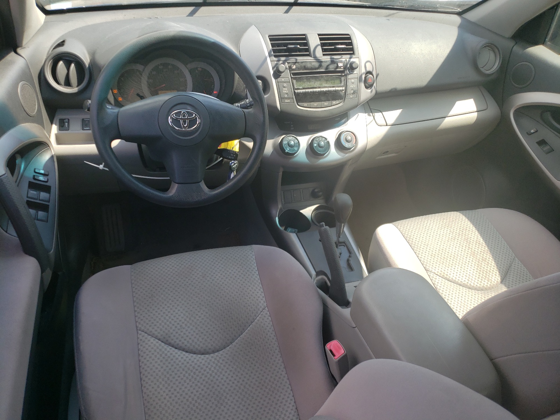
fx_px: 421
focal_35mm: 26
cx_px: 280
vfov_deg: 53.1
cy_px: 210
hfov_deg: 67.3
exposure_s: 1/588
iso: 50
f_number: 1.5
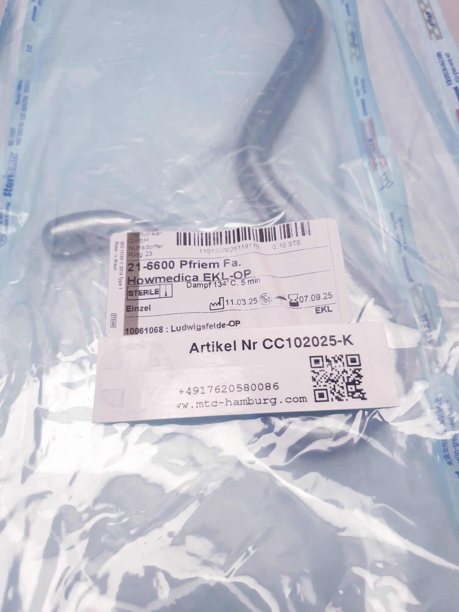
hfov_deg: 53.1
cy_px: 306
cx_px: 230
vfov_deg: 67.3
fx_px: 460
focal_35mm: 26
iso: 50
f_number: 1.5
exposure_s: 1/184
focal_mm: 4.3
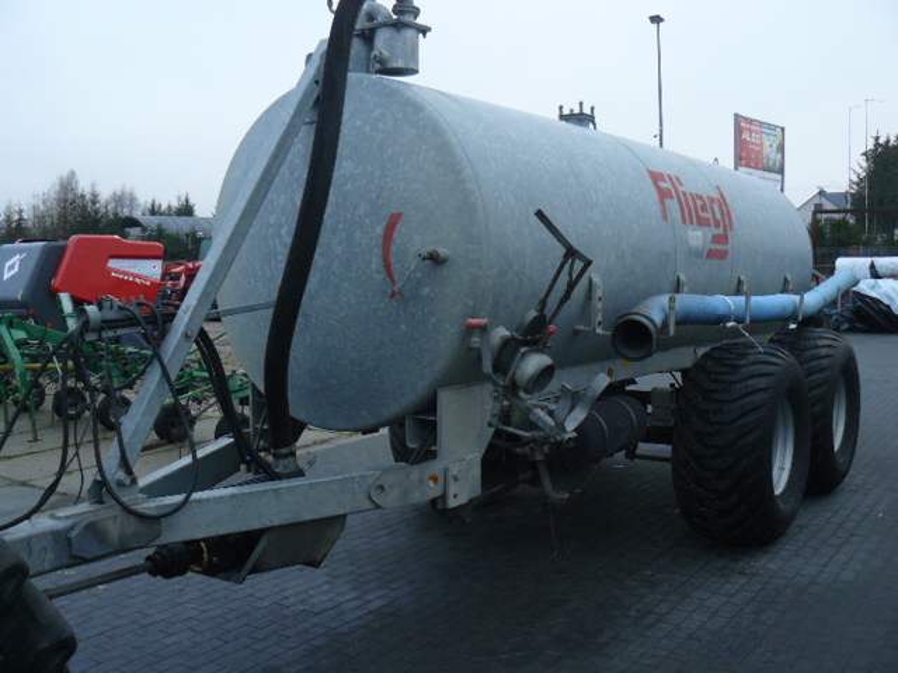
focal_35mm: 36
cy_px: 336
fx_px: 934
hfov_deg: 51.4
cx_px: 449
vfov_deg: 39.7
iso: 100
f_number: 2.8
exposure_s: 1/60
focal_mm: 6
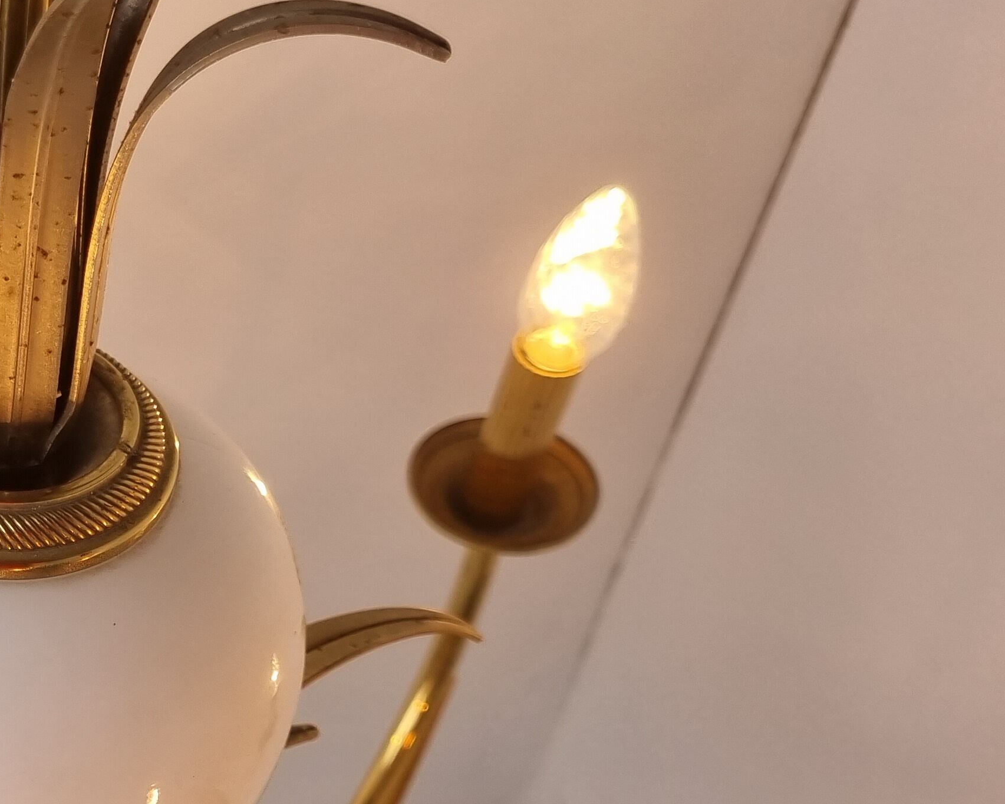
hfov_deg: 29.1
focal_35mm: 60
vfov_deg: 25.2
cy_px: 554
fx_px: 1785
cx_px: -42
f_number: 1.8
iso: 50
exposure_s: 1/187
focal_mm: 5.4
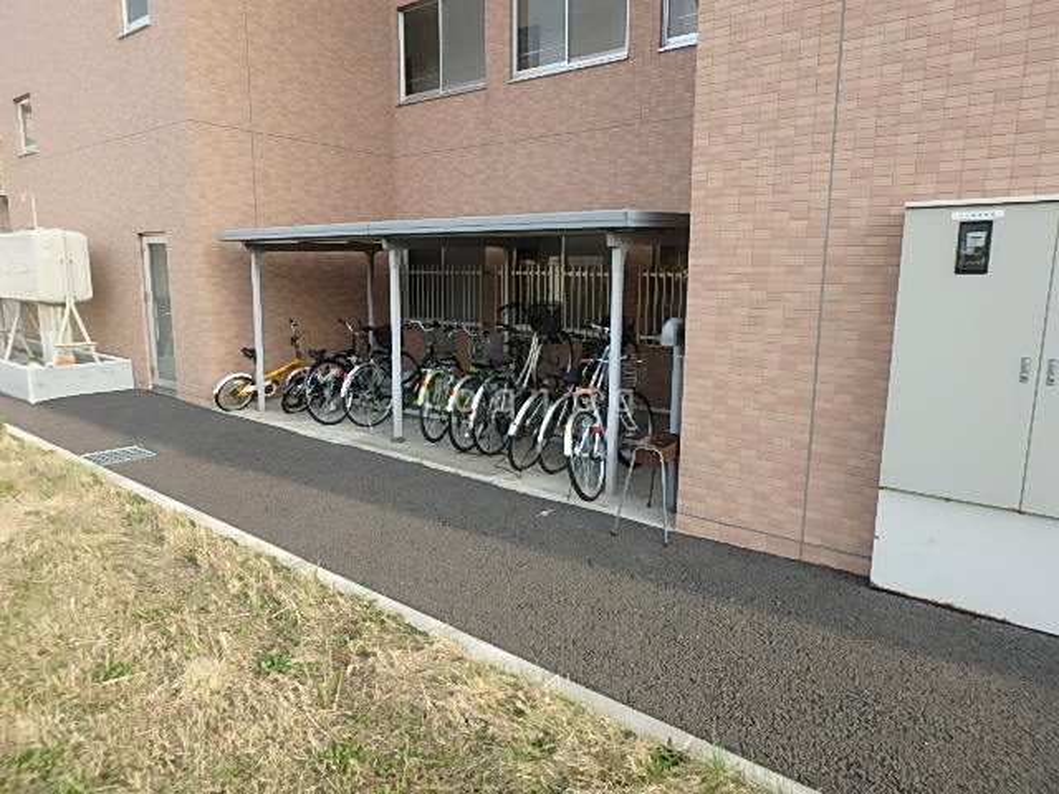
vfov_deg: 63.4
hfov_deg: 79.0
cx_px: 530
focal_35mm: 21
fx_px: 642
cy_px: 397
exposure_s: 1/250
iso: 125
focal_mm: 3.7
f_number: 3.5
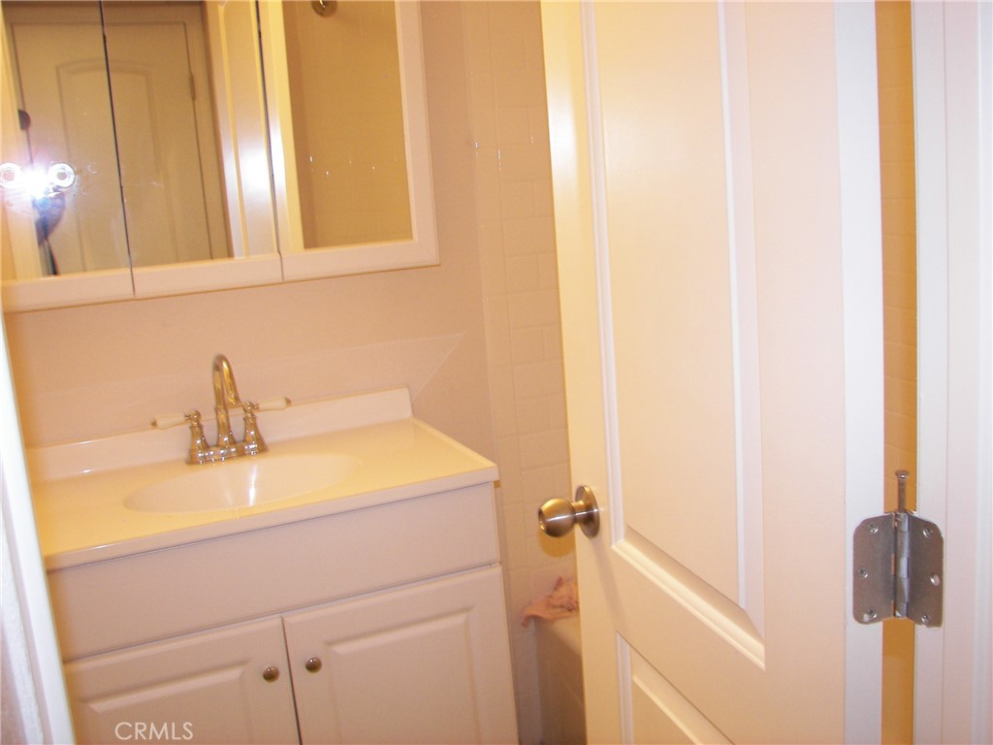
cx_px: 496
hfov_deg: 51.4
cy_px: 372
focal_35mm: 36
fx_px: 1033
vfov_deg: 39.7
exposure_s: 1/20
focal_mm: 6
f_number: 2.8
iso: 100
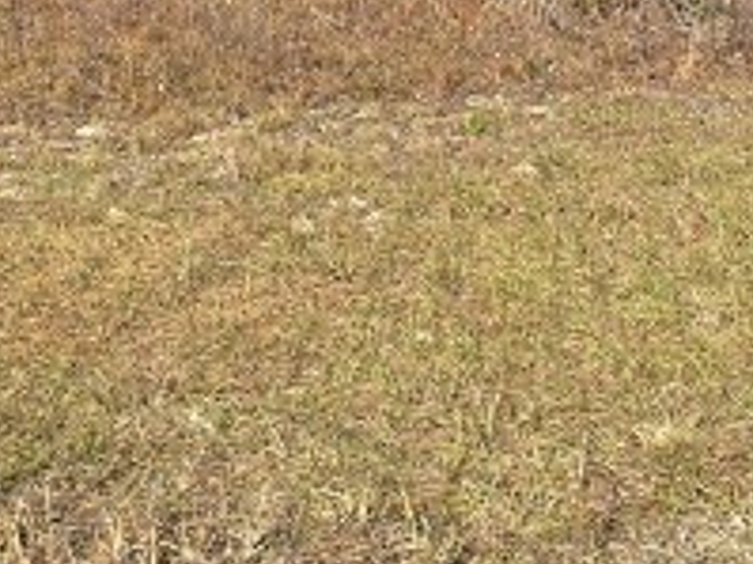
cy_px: -469
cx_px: 571
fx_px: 1457
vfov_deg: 17.5
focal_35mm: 67
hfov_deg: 28.5
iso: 50
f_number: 2.2
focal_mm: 2.2
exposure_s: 1/2000
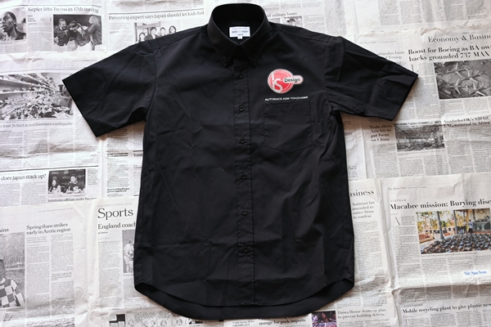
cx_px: 246
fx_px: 668
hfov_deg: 40.3
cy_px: 164
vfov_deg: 27.5
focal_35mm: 49
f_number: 4
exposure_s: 1/8
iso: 100
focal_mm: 49
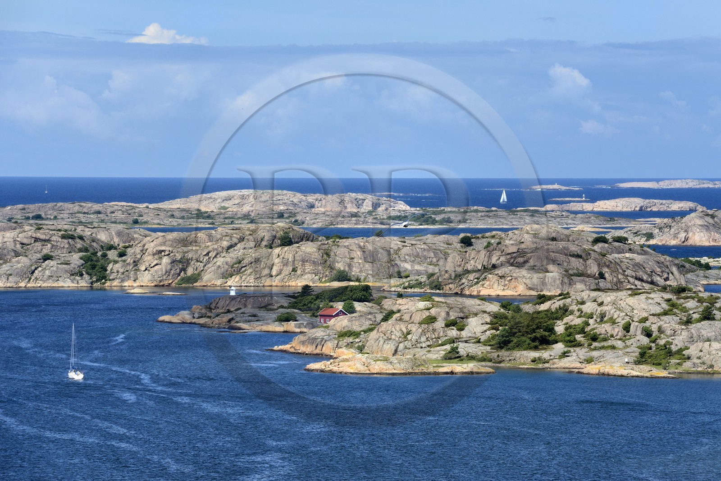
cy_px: 240
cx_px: 360
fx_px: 4004
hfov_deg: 10.3
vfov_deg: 6.9
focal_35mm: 200
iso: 200
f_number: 13
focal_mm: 200
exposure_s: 1/400
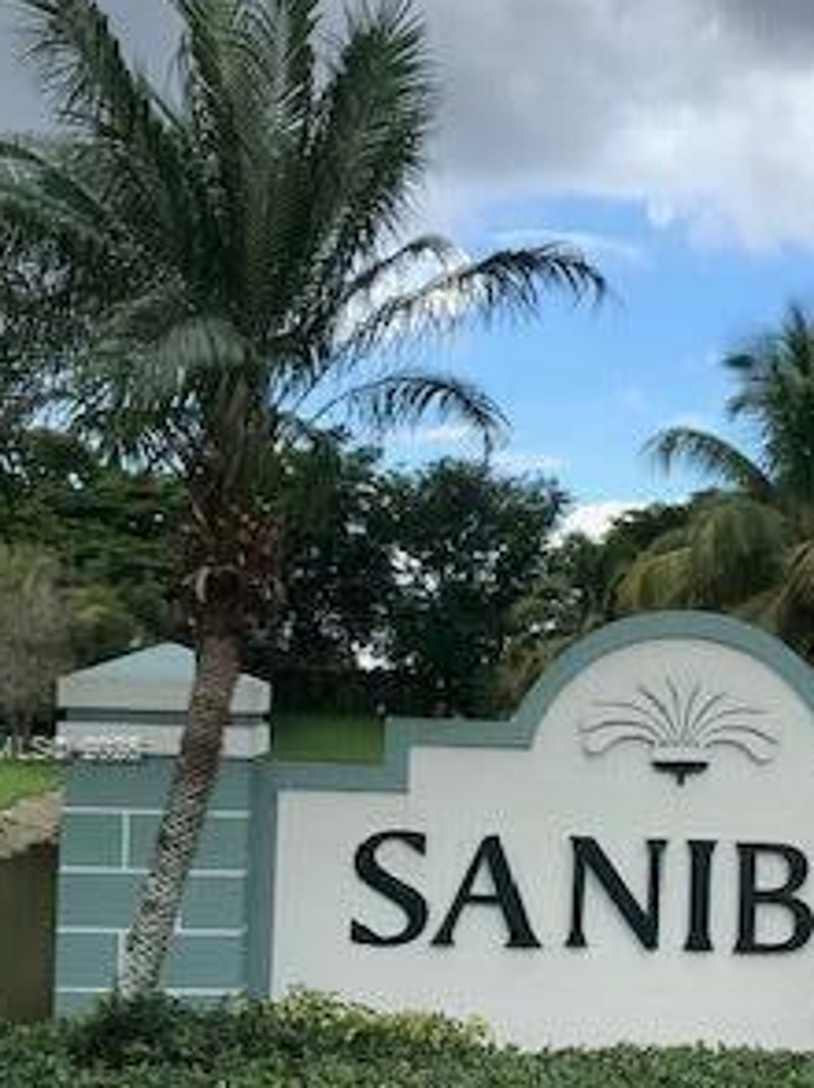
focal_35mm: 61
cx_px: 662
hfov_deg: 23.6
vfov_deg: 31.4
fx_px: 1915
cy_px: 751
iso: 20
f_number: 1.8
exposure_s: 1/1244
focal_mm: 3.99
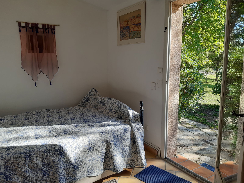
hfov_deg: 67.3
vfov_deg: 53.1
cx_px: 122
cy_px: 92
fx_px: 183
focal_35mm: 26
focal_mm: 3.92
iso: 40
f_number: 1.7
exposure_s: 1/190
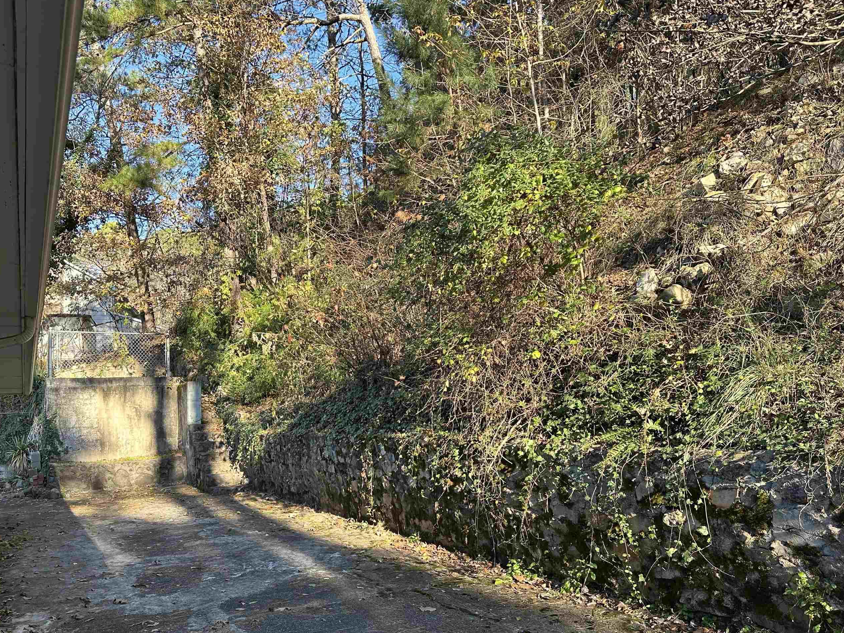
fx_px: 707
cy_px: 381
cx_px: 373
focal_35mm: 29
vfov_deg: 47.9
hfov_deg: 61.5
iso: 80
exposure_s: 1/473
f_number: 1.78
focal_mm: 6.86
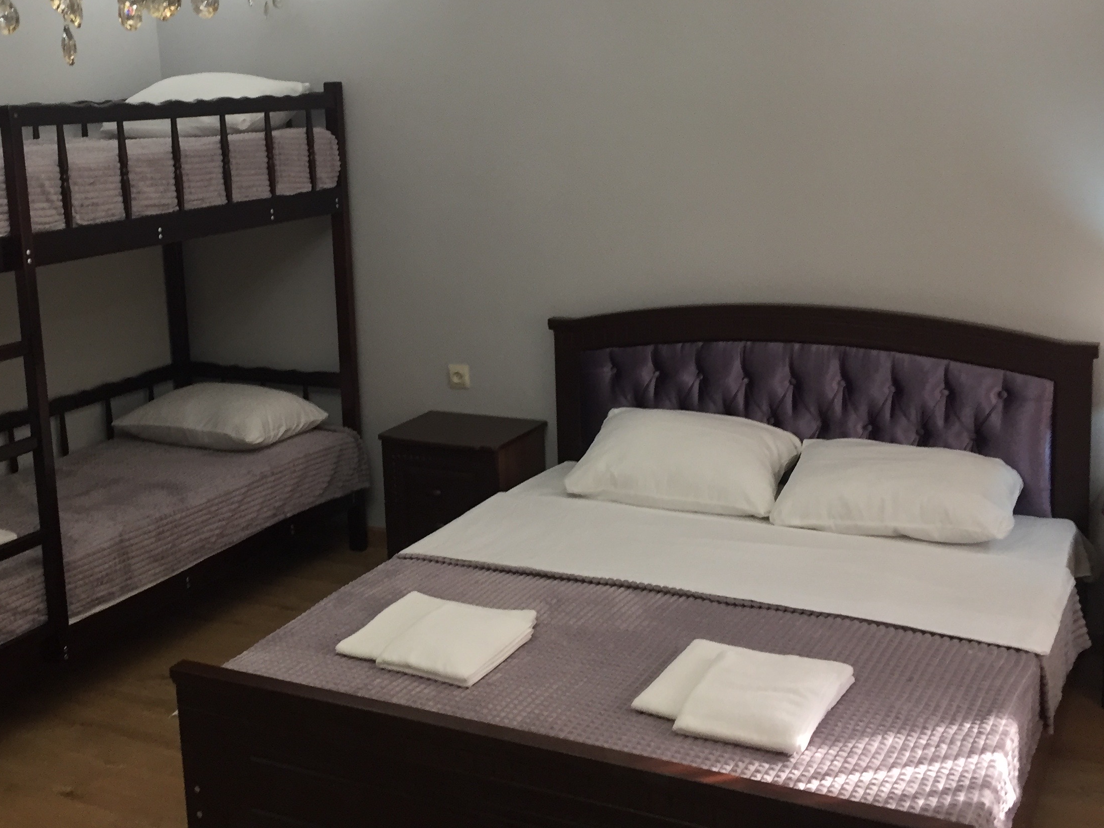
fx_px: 1371
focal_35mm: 43
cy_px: 320
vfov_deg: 33.5
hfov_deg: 43.6
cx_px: 445
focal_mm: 4.15
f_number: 2.2
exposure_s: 1/33
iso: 64
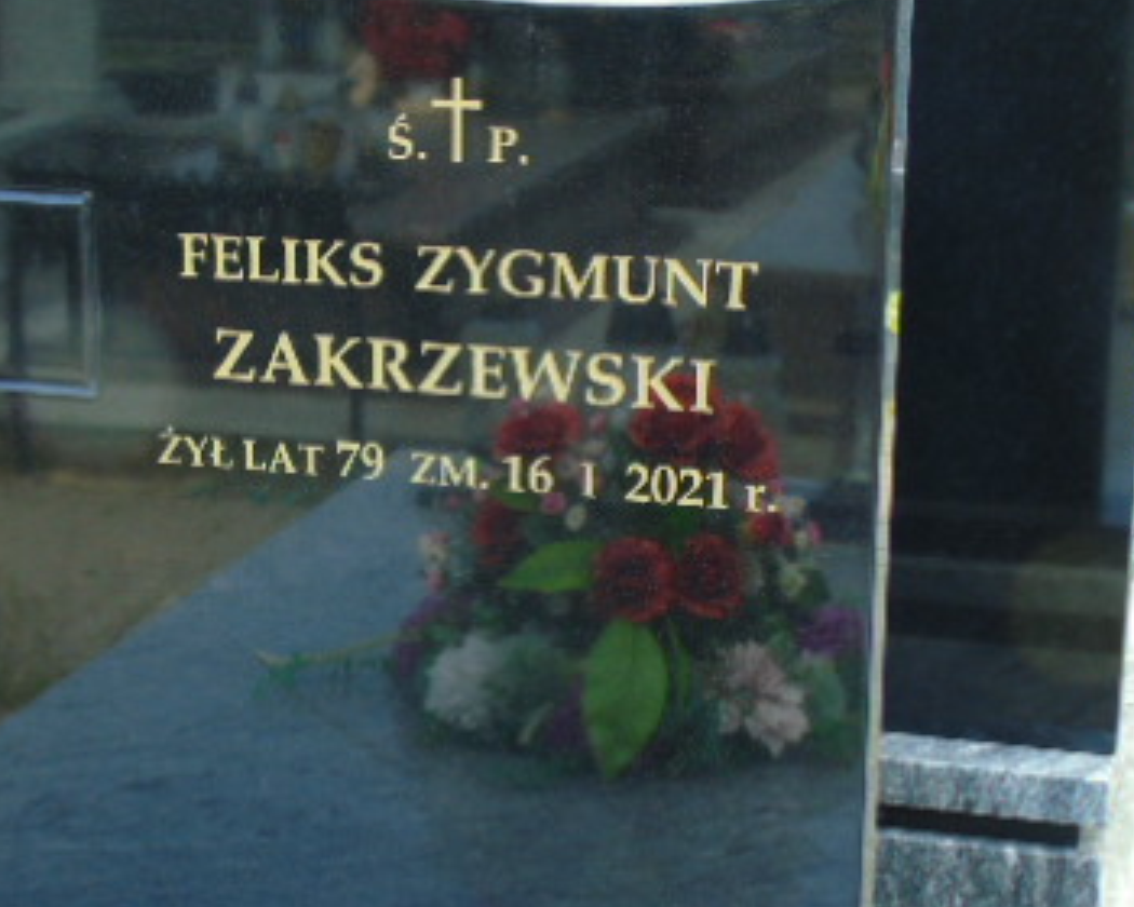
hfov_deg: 23.1
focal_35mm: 82
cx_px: 295
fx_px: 2752
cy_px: 596
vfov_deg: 18.7
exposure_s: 1/100
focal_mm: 8.2
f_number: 4.1
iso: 80
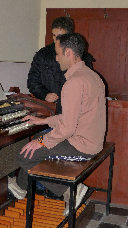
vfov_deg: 31.9
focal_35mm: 66
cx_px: 51
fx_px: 398
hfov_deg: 18.2
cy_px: 115
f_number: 3
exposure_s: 1/125
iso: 320
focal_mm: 7.4
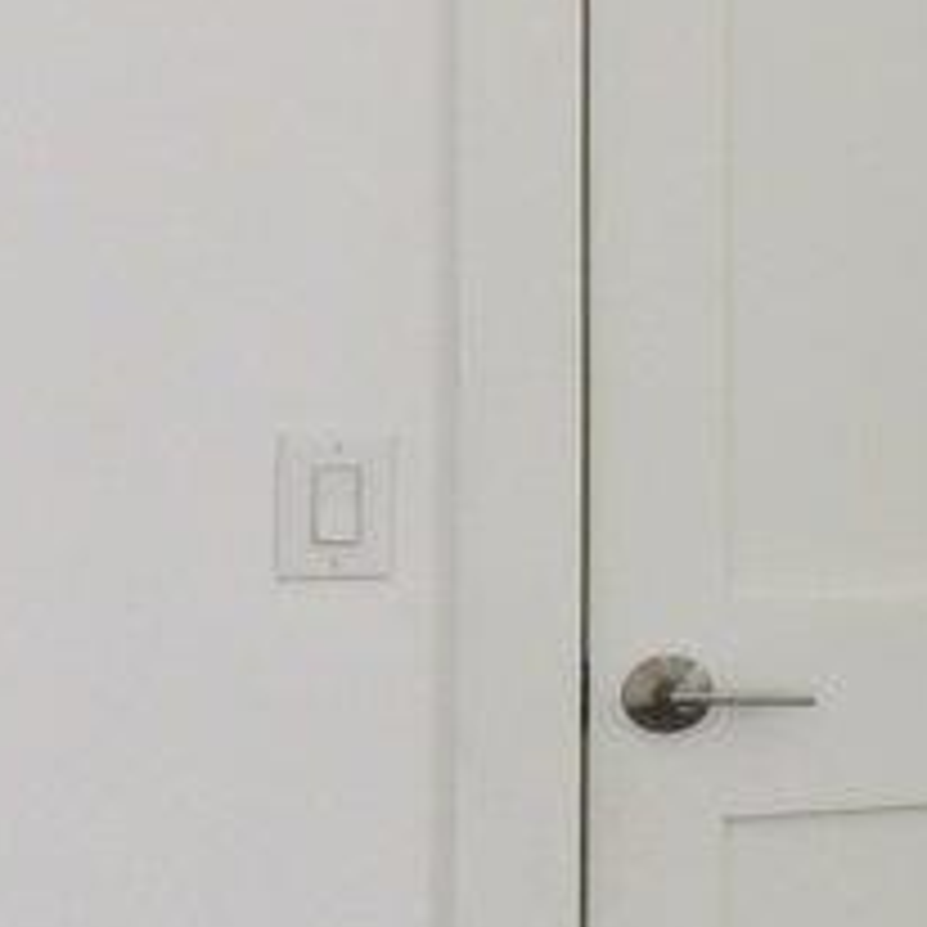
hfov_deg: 10.3
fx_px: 3575
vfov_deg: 14.8
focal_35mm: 118
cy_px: 578
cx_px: 2826
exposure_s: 1/50
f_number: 8
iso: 400
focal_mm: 14
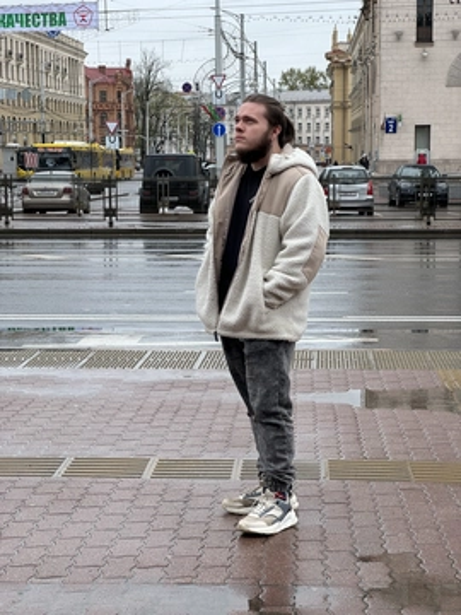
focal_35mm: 77
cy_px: 308
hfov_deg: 19.1
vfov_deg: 25.3
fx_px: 1367
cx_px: 230
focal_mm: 9
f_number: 2.8
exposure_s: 1/298
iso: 25
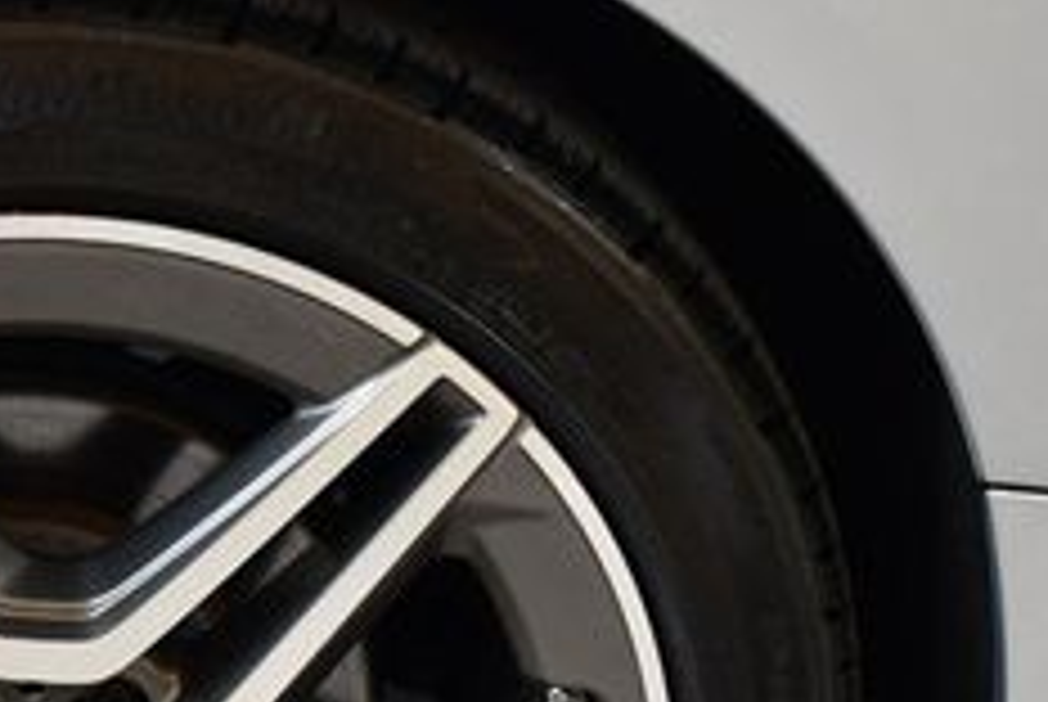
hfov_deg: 17.9
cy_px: 666
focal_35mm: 110
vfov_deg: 12.4
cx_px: -130
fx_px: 3206
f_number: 4
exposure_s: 1/250
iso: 400
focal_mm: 20
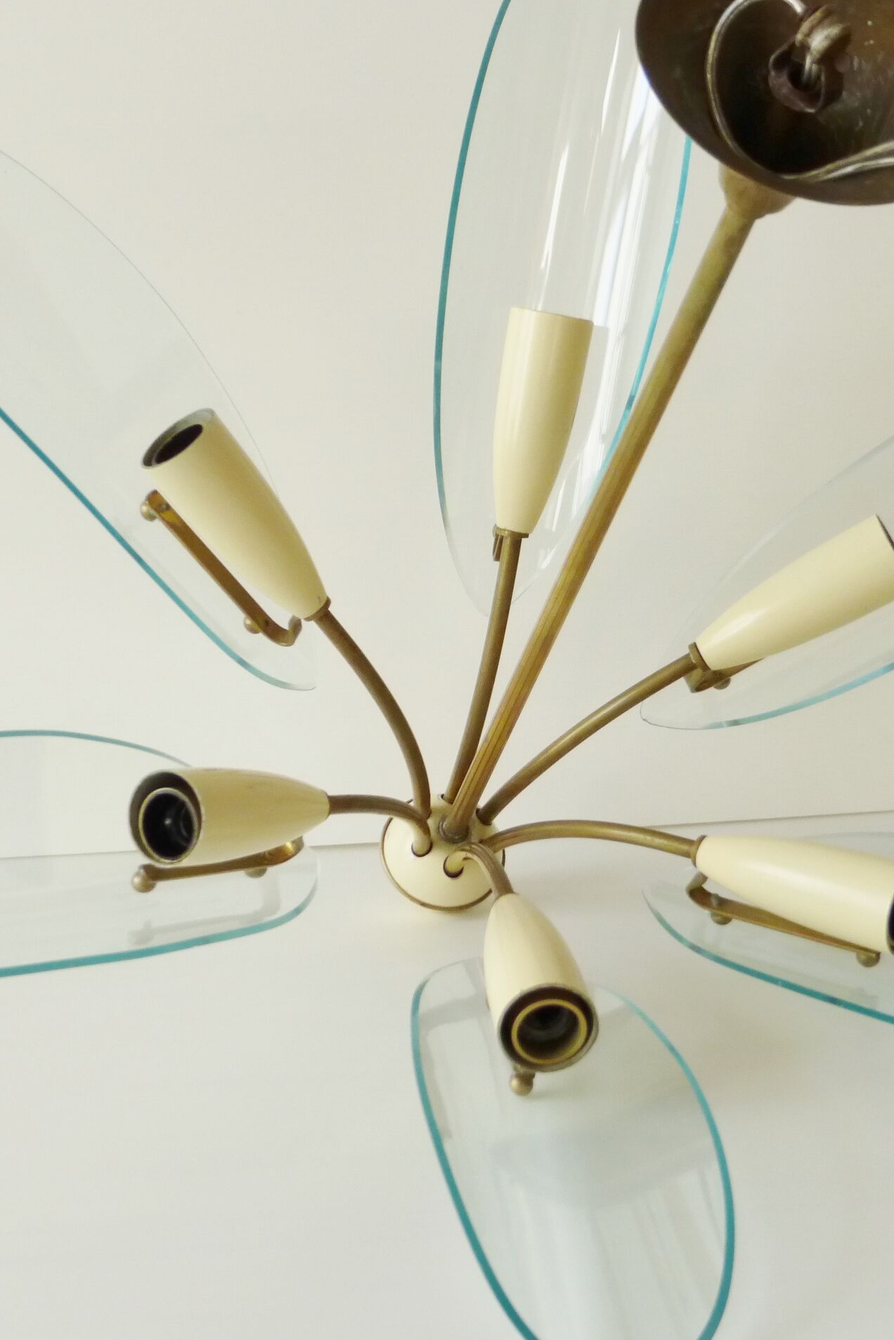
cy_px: 669
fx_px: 2235
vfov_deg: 33.4
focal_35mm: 60
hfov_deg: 22.6
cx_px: 523
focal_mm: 7.4
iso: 160
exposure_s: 1/60
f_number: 3.9
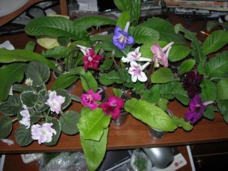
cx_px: 114
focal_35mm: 38
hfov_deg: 49.0
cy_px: 86
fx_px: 250
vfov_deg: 37.7
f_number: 2.8
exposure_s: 1/60.1
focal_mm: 7.8
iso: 64
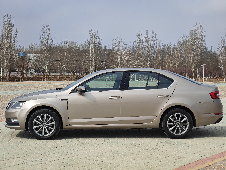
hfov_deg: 31.2
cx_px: 113
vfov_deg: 23.7
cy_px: 85
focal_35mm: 62
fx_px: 405
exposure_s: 1/620
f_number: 2.4
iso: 50
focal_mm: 6.38
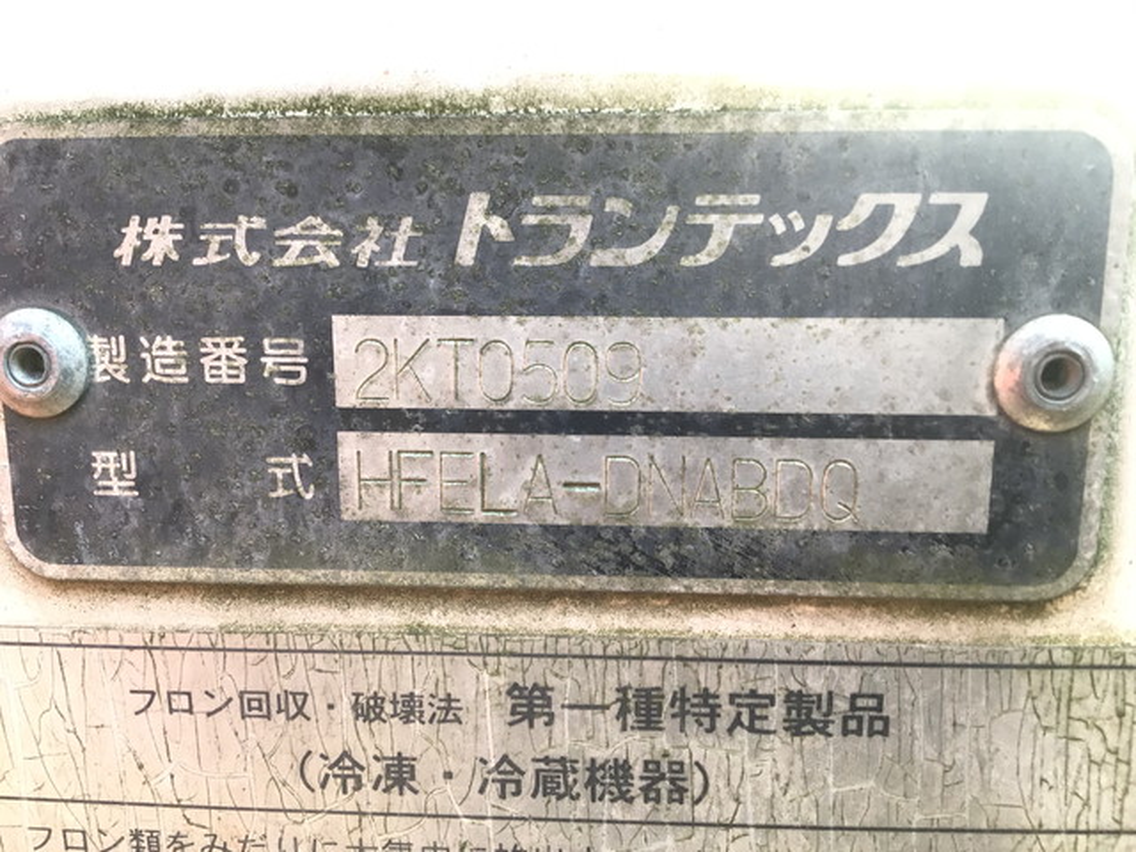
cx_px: 568
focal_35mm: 48
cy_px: 426
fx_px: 1575
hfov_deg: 39.7
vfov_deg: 30.3
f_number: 2.4
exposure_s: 1/60
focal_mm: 3.3
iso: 32
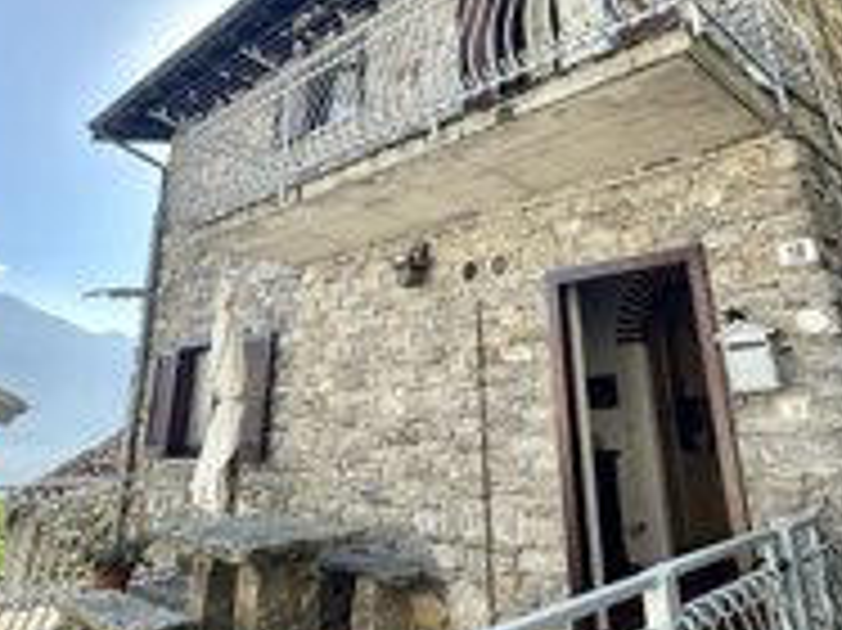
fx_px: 656
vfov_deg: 49.2
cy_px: 153
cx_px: 455
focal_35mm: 27
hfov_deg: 65.3
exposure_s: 1/622
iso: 40
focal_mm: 2.22
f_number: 2.2
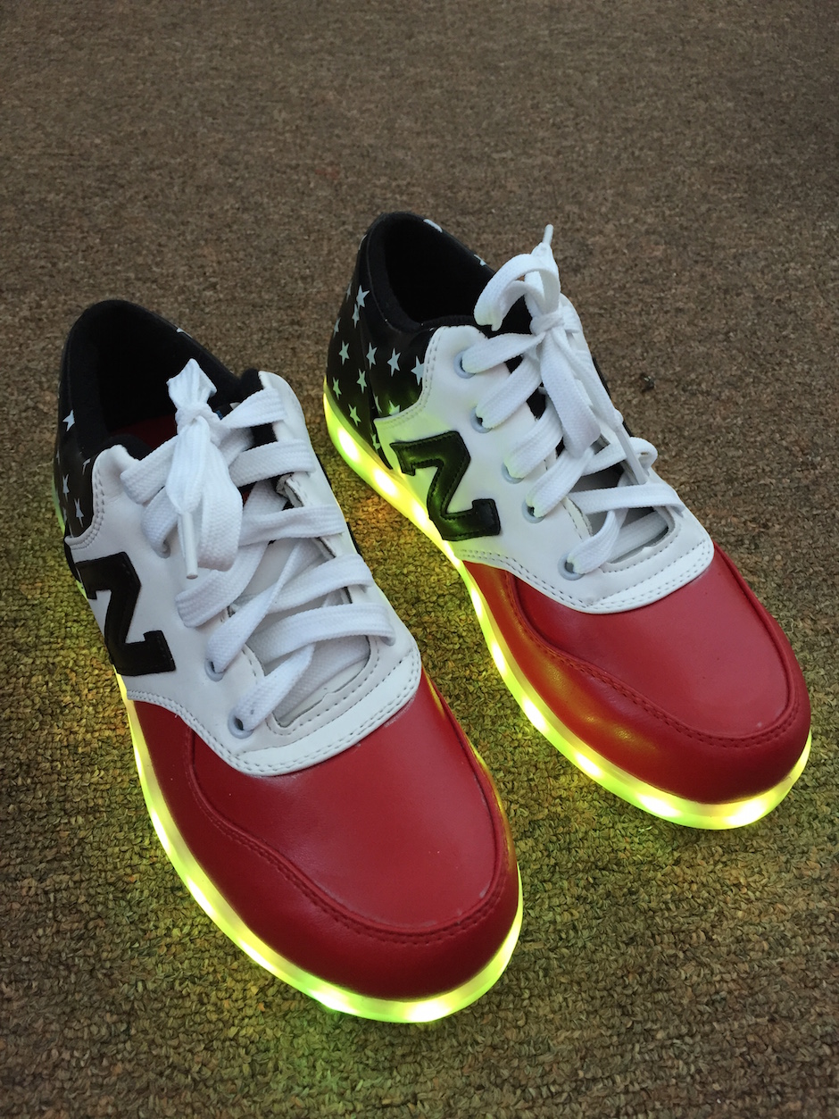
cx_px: 420
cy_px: 560
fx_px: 937
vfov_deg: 61.7
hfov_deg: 48.2
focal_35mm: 29
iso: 100
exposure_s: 1/30
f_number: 2.2
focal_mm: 4.15
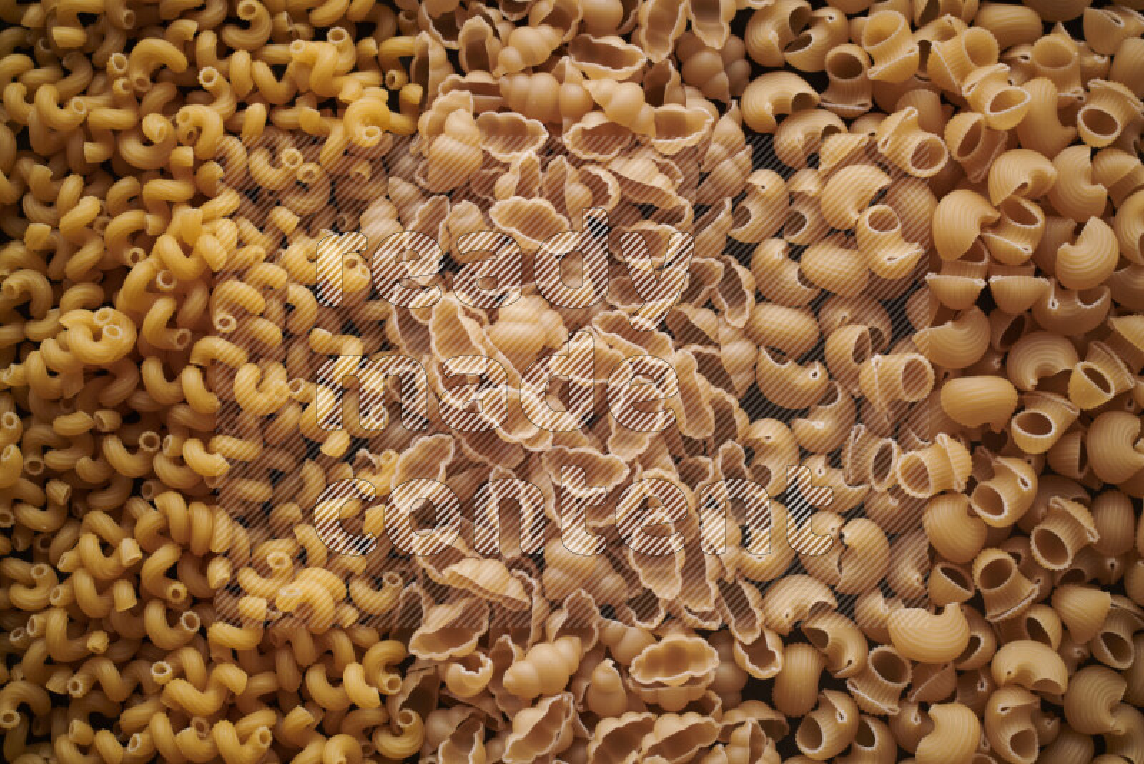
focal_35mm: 50
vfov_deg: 27.0
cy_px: 382
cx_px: 572
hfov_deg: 39.6
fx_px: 1589
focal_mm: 50
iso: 160
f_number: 8
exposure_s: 1/100
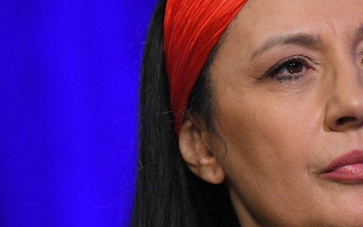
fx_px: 4897
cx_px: 338
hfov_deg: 4.2
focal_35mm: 495
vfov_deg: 2.7
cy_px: 164
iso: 3200
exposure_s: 1/200
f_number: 4
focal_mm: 200
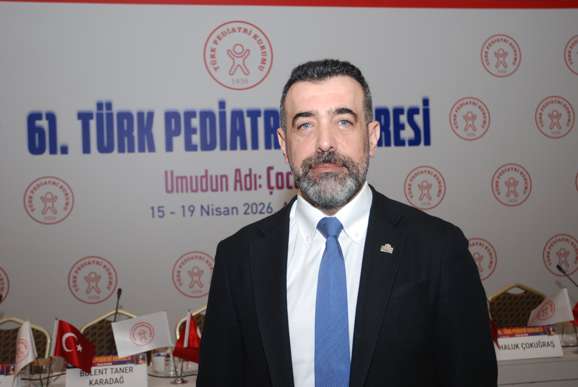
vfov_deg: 29.0
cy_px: 194
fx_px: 747
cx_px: 289
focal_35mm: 46
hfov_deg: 42.3
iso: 200
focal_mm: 31
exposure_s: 1/60
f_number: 4
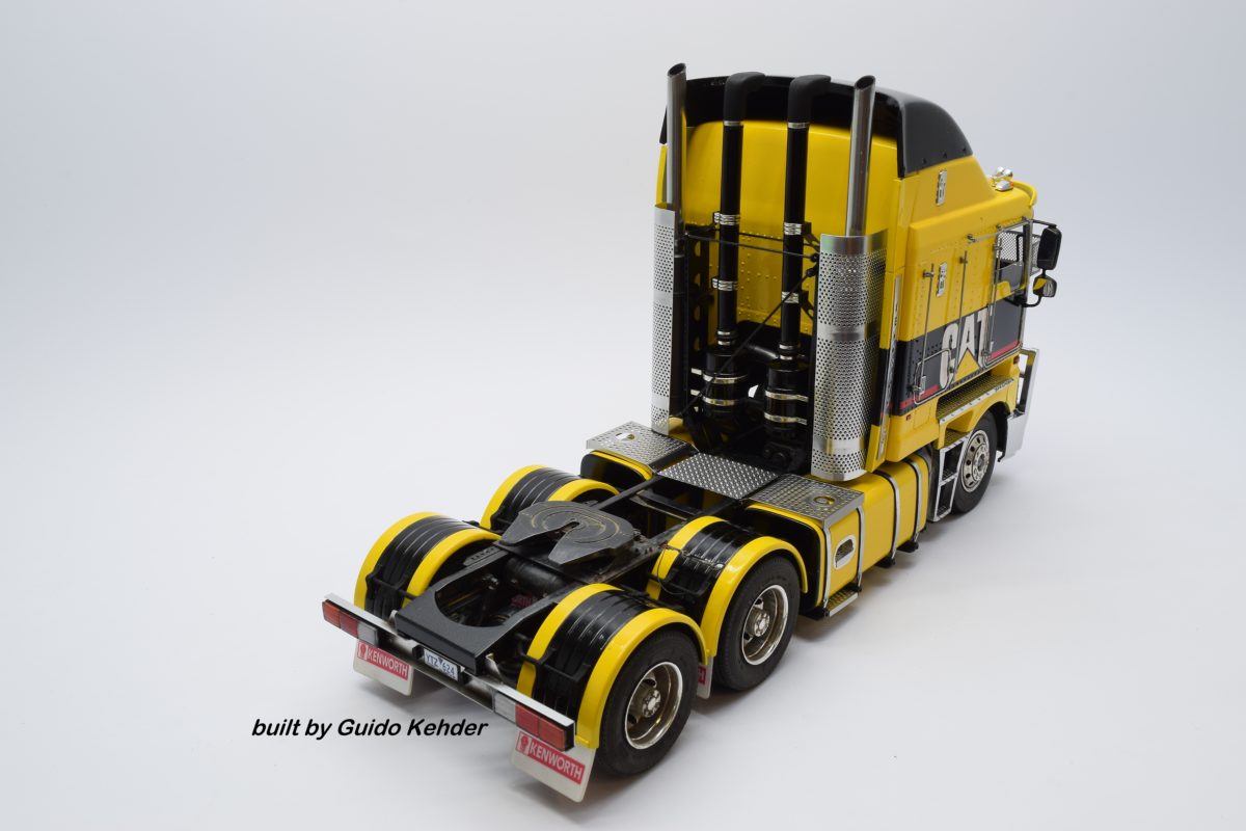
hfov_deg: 53.1
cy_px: 416
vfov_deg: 36.9
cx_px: 623
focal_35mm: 36
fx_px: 1246
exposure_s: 1/4
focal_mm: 24
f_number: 20
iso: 100
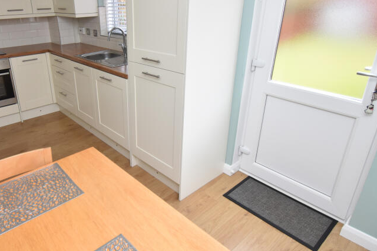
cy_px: 106
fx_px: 251
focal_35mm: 24
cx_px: 134
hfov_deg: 72.1
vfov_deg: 52.9
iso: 500
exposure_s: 1/250
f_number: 4.5
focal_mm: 10
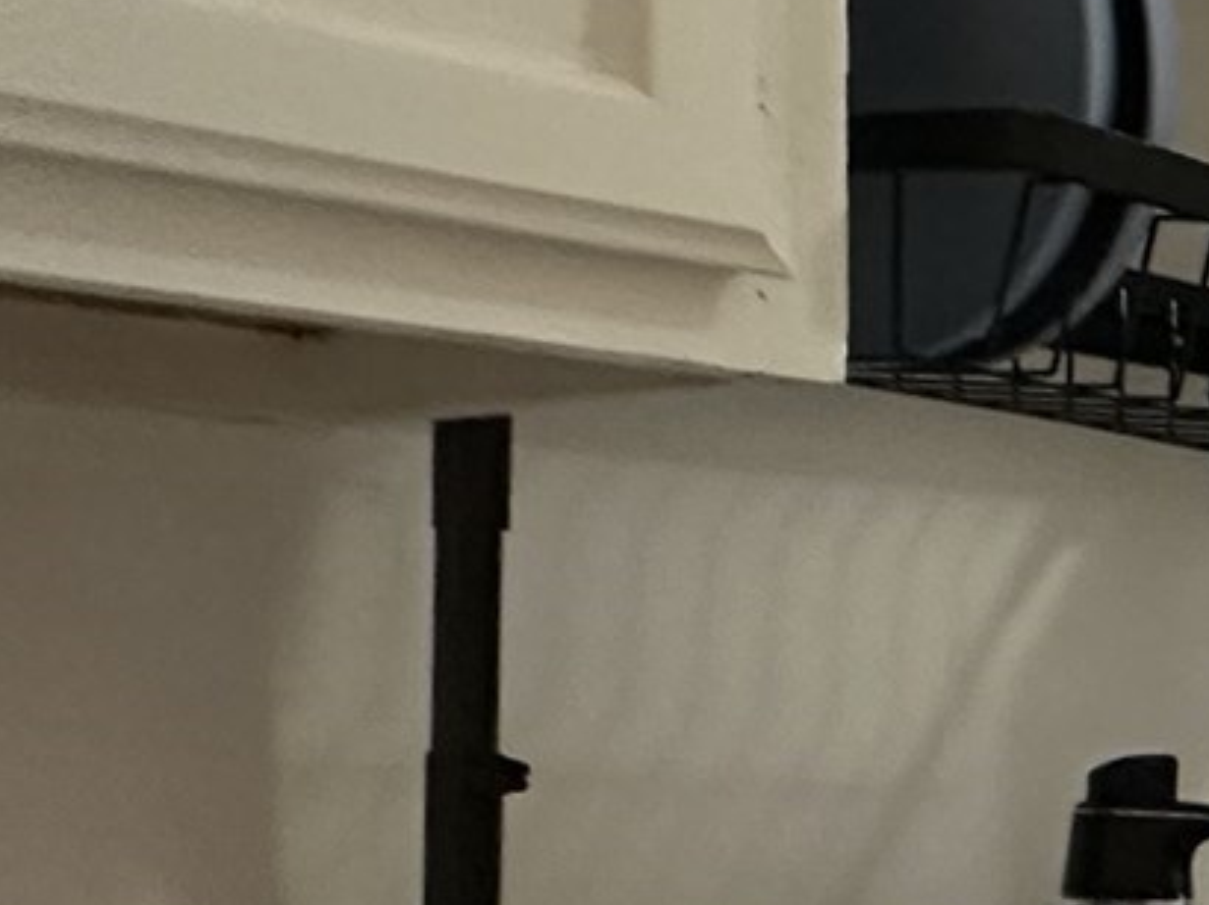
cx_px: 2524
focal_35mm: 70
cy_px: 755
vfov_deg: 20.7
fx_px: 2443
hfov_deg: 17.6
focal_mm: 2.22
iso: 500
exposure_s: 1/60
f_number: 2.2
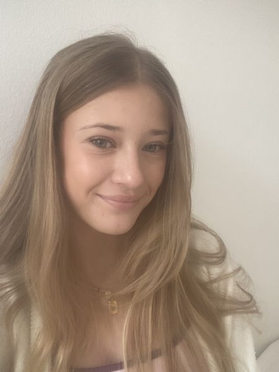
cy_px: 186
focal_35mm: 30
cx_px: 140
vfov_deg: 60.0
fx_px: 322
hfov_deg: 46.8
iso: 160
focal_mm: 2.71
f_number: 2.2
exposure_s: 1/60
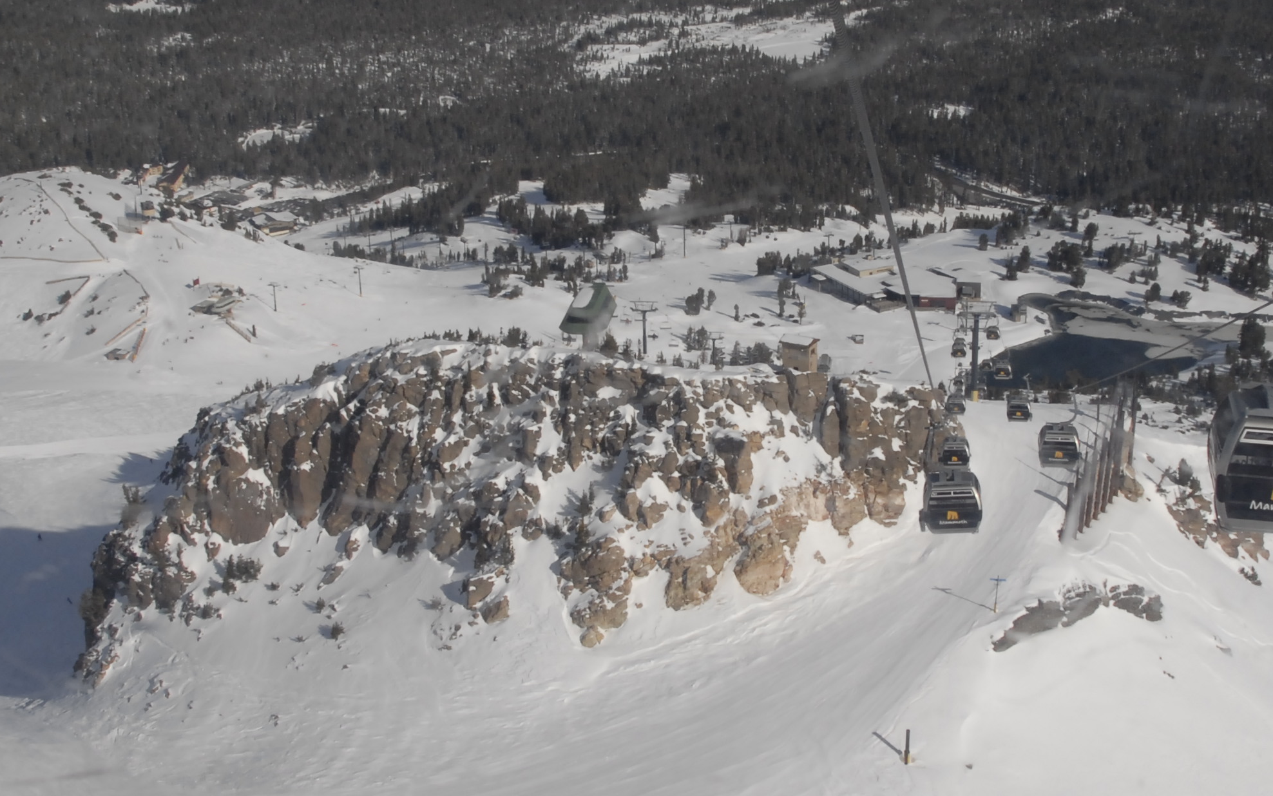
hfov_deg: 34.0
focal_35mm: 60
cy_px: 332
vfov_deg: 21.6
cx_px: 695
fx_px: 2082
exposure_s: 1/320
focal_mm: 20
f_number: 9
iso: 400
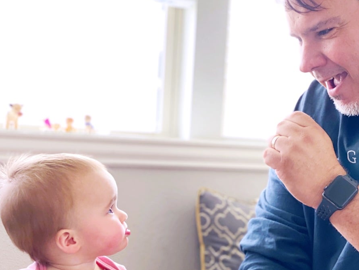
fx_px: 726
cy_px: 218
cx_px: 178
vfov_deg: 20.8
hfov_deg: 27.8
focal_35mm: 70
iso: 200
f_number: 2
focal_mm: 6
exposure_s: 1/40
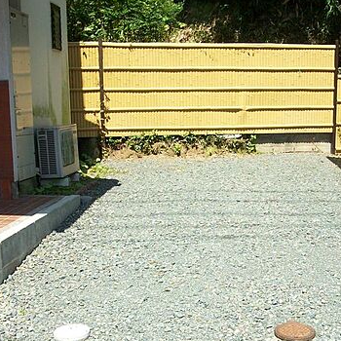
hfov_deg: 30.8
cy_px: 229
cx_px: 237
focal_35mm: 55
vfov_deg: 30.8
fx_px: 613
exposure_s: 1/274
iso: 80
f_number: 5.5
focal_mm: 5.7
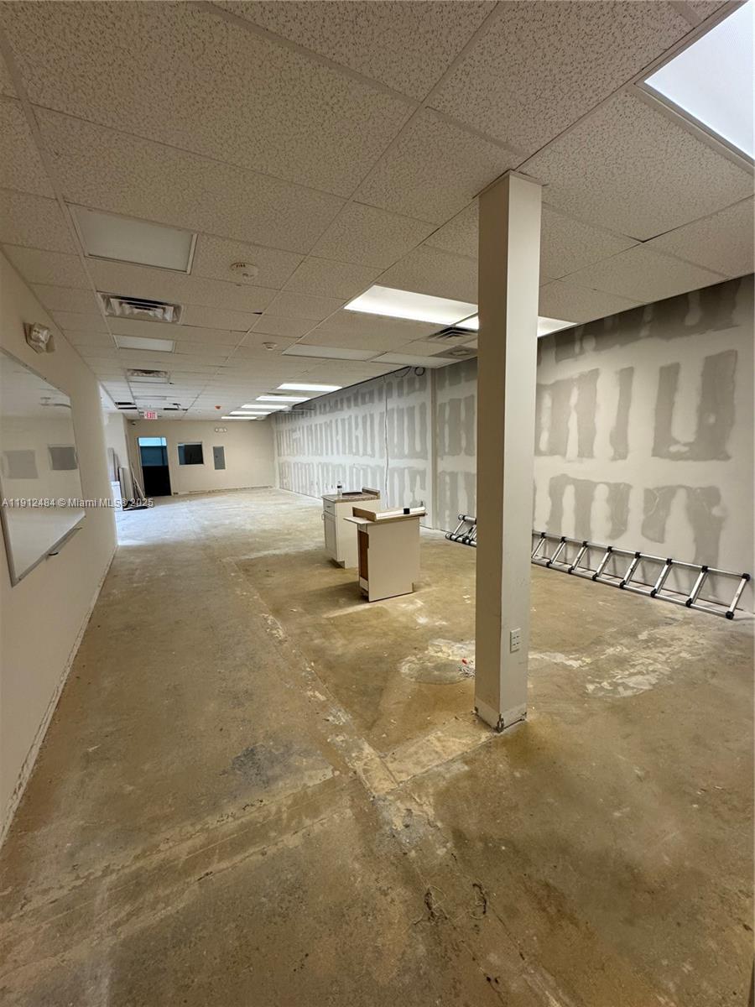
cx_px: 378
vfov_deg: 102.1
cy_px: 504
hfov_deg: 85.7
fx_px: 407
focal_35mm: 14
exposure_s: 1/120
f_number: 2.2
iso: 250
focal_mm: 2.22
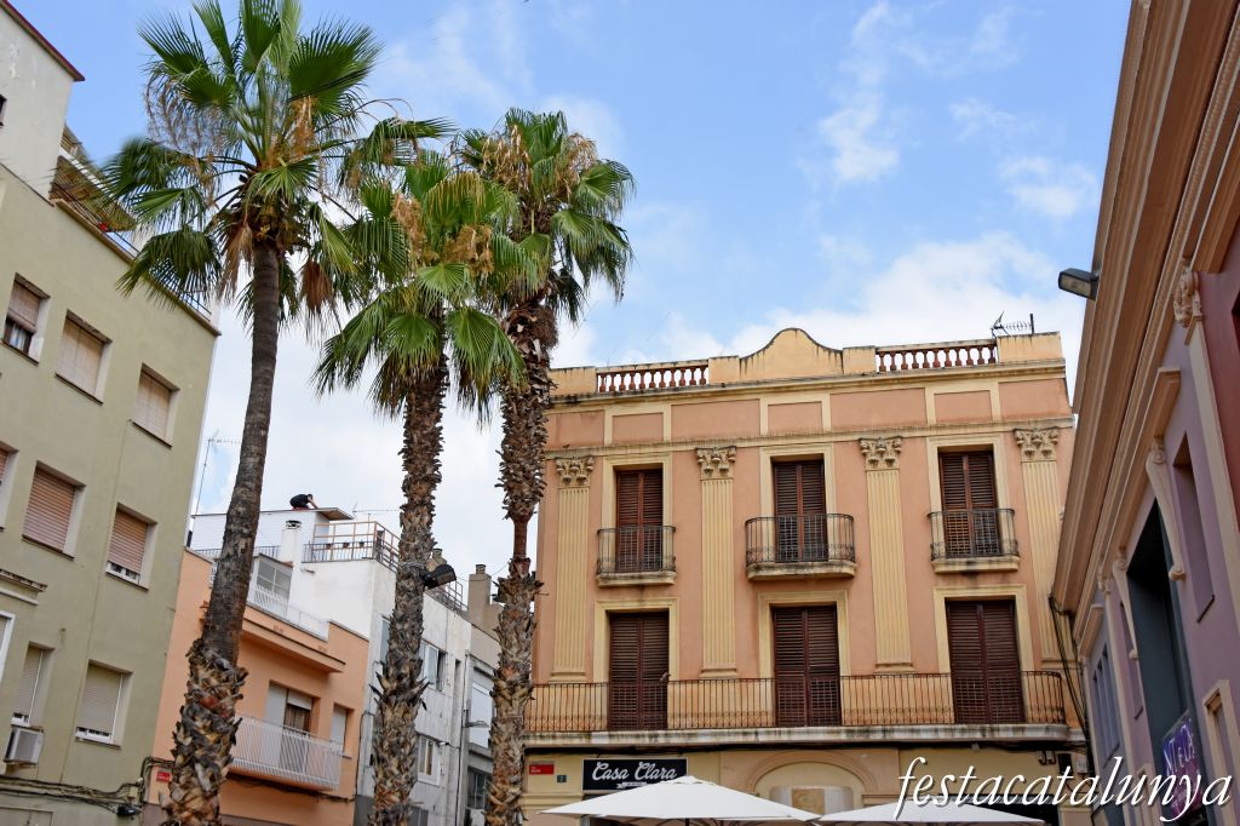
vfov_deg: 36.8
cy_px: 413
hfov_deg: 53.1
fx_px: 1240
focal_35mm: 36
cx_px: 620
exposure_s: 1/640
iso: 500
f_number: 13
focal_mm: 24
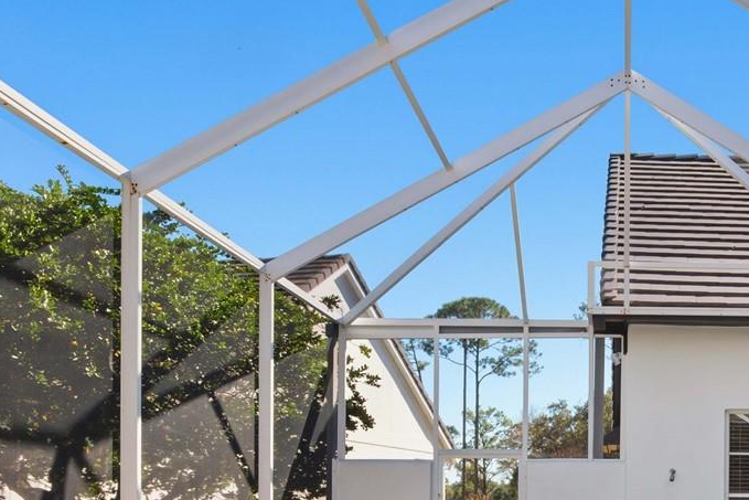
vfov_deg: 25.9
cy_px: 519
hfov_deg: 37.8
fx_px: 1020
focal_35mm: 49
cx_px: 667
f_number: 7.1
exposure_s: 1/500
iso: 200
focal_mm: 10
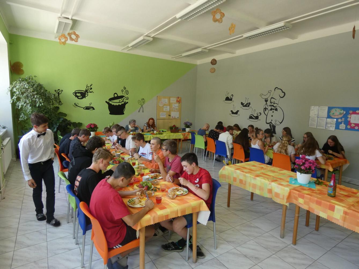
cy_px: 134
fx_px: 207
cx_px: 180
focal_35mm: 20
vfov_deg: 66.0
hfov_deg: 81.7
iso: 160
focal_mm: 3.6
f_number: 2.8
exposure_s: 1/60
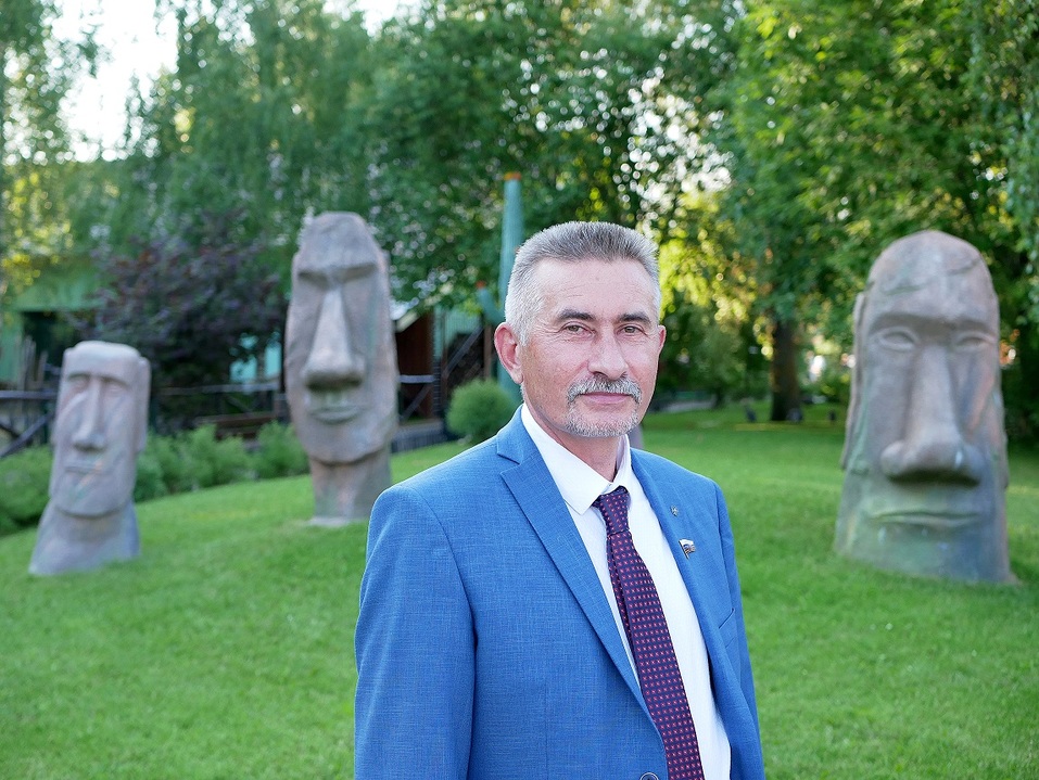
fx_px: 1502
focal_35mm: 50
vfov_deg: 29.1
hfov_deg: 38.2
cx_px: 520
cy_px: 390
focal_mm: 25
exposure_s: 1/500
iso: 400
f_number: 2.8
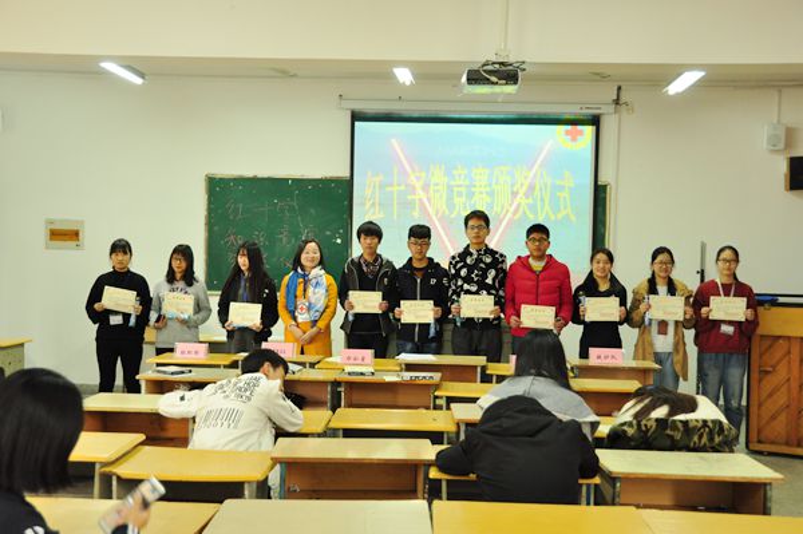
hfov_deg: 46.4
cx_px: 402
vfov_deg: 31.8
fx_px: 936
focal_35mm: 42
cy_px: 267
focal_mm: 28
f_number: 4
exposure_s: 1/30
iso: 1100
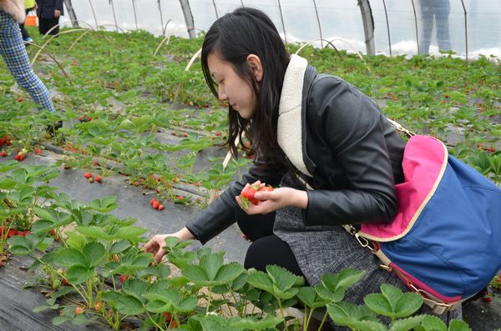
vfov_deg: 29.7
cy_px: 166
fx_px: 625
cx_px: 250
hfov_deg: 43.7
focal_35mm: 45
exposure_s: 1/160
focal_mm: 30
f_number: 6.3
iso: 200
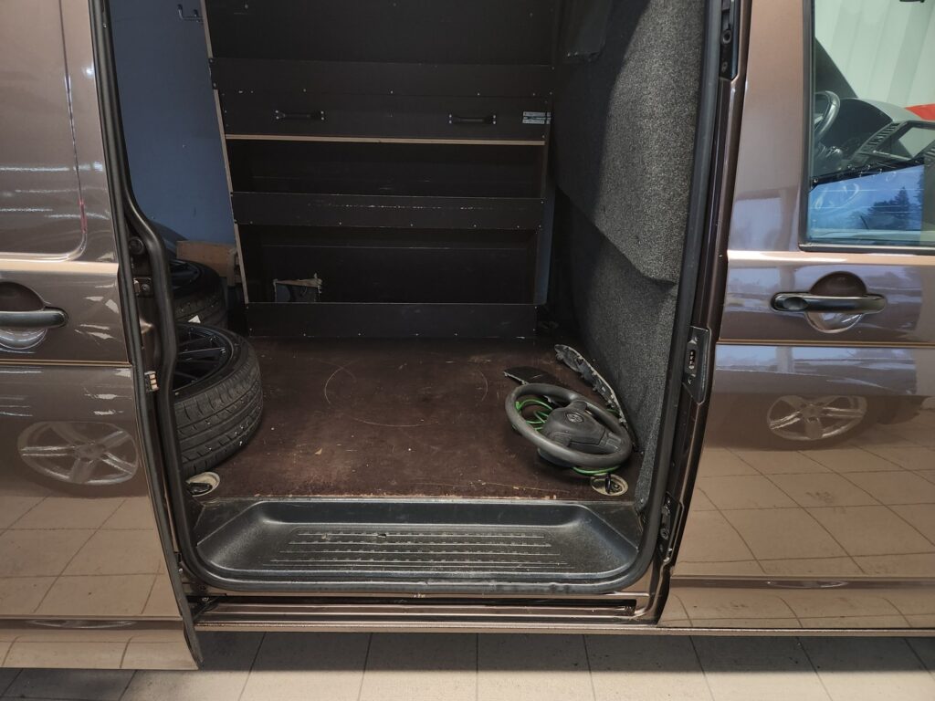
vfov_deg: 58.9
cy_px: 350
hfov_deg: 73.9
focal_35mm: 23
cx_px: 468
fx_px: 621
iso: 320
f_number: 1.8
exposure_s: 1/120
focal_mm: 5.4
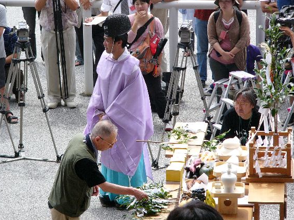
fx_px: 1690
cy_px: 117
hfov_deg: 9.9
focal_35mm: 199
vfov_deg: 7.5
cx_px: 162
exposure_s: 1/800
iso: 100
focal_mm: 29.1
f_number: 2.8
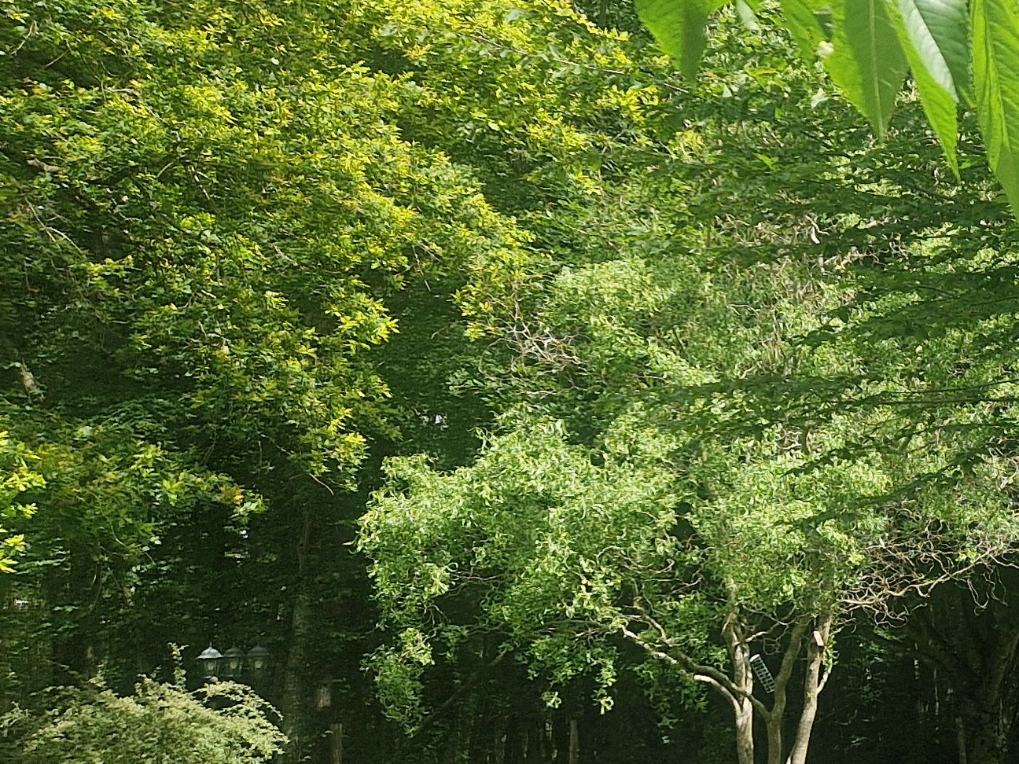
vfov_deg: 20.7
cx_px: 1556
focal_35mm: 71
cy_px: 505
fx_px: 2090
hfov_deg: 22.3
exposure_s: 1/560
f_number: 1.8
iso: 50
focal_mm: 5.4
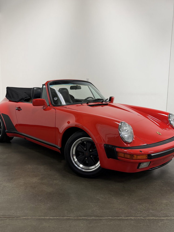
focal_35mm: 33
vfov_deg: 55.3
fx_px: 221
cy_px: 115
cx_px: 78
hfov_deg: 42.9
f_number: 1.78
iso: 160
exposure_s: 1/120
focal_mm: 6.76
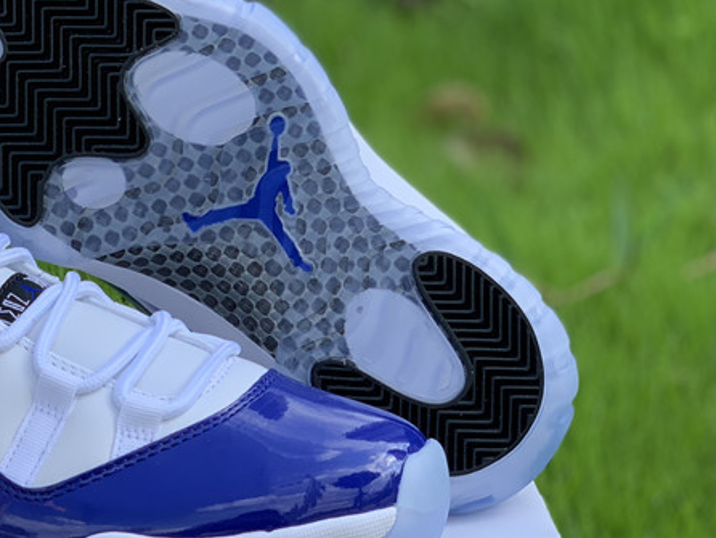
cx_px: 42
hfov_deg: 19.4
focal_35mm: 99
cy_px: 298
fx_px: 2049
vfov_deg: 15.0
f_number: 2.4
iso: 16
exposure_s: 1/436
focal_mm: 6
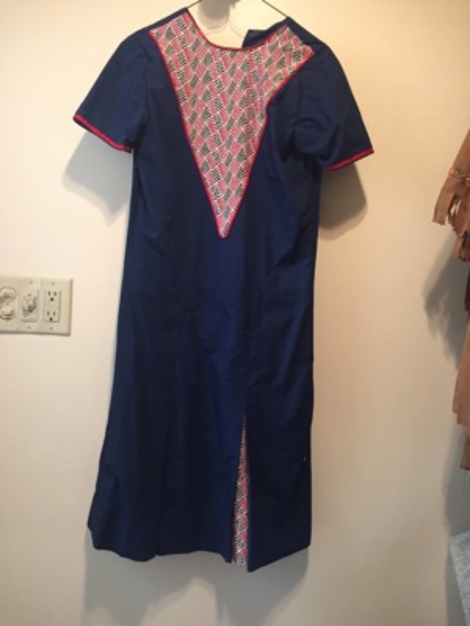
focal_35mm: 29
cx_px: 235
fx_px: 525
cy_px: 313
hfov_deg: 48.2
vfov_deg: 61.7
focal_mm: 4.15
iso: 250
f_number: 2.2
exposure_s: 1/24
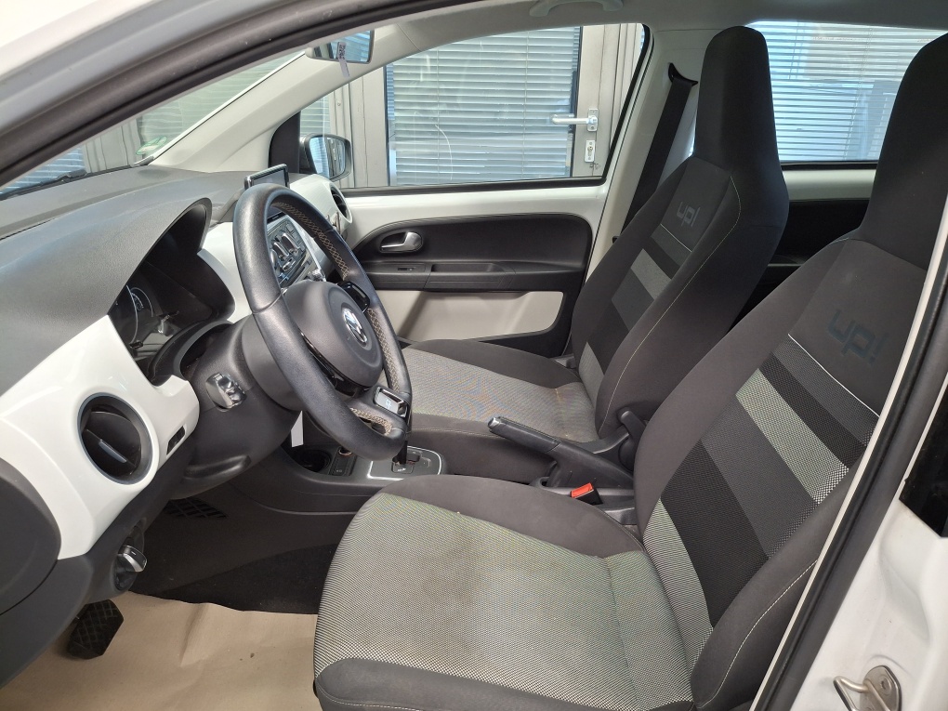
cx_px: 474
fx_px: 685
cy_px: 356
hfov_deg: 69.4
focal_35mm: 25
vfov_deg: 54.9
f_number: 1.8
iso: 125
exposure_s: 1/50
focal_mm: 4.69
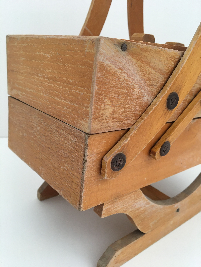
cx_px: 100
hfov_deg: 48.2
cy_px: 134
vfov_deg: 61.7
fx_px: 225
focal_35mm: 29
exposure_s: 1/33
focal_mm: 4.15
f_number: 2.2
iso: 32
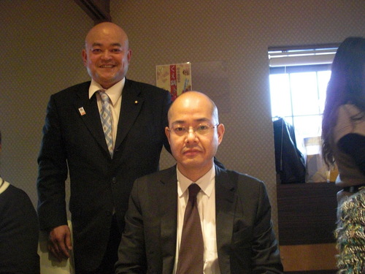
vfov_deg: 39.7
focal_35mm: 36
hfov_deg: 51.4
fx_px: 380
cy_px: 137
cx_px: 182
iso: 800
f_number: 2.8
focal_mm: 6.3
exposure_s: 1/20
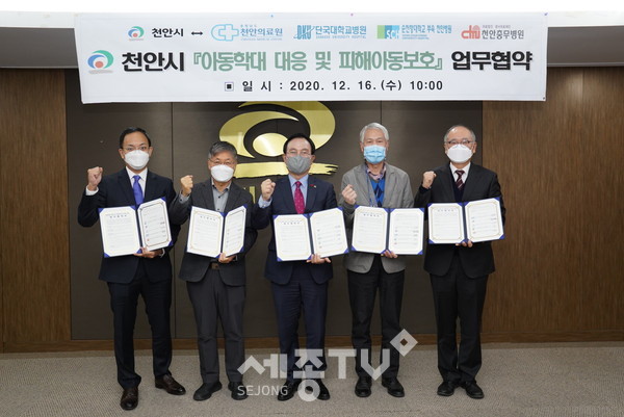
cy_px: 208
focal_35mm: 31
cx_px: 312
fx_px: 538
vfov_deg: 42.4
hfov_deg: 60.2
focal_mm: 31
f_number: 5
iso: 1600
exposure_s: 1/160
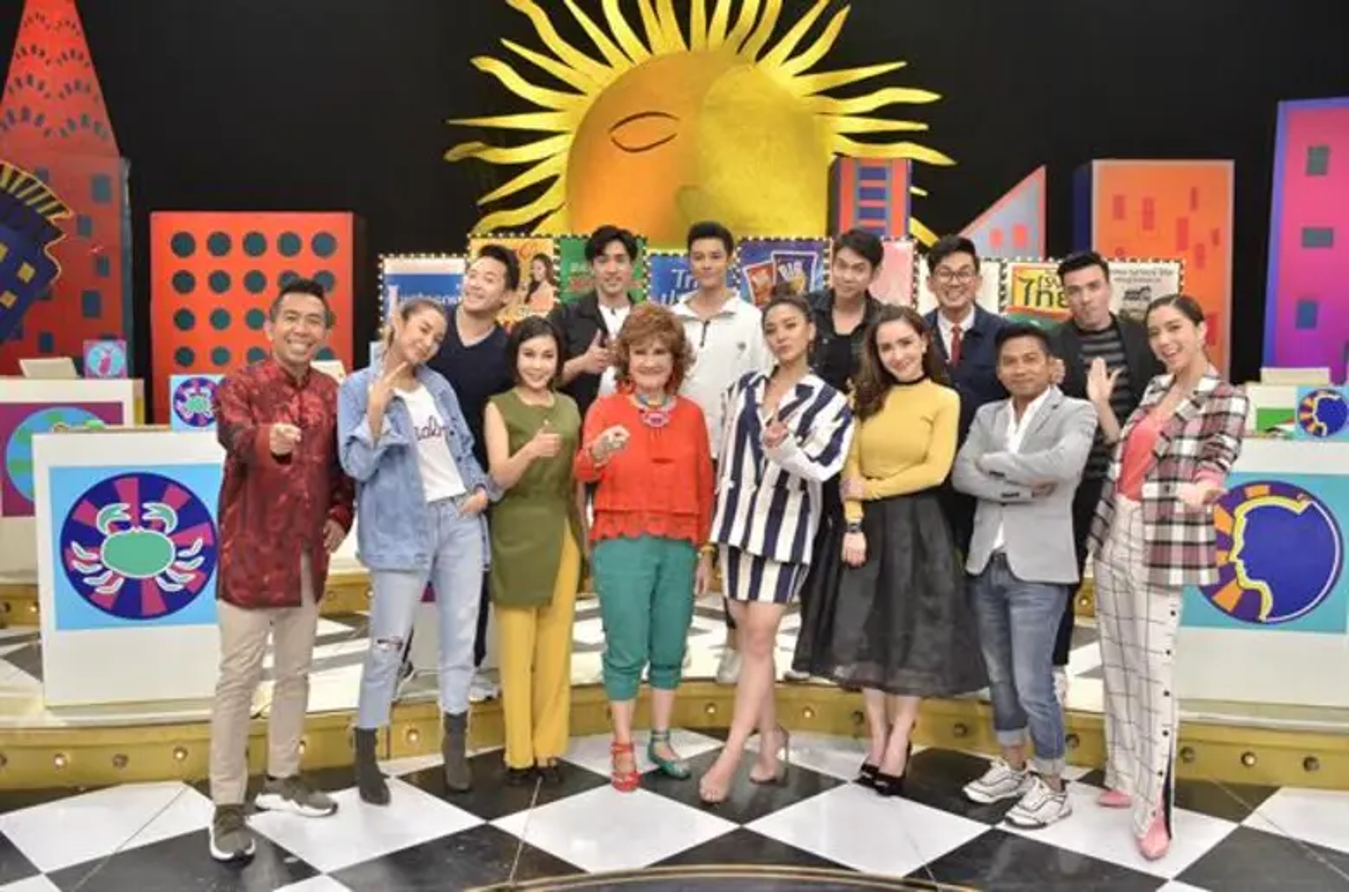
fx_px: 1121
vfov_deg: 43.4
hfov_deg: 62.1
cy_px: 446
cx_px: 674
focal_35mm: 30
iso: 1600
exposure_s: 1/250
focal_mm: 20
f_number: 5
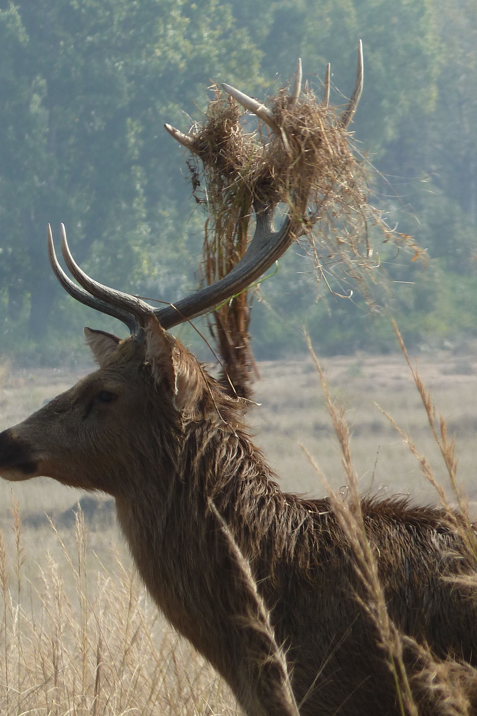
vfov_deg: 4.3
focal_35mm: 484
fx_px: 9617
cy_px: 368
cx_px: 237
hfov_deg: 2.8
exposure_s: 1/200
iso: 80
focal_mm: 49.2
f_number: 4.9
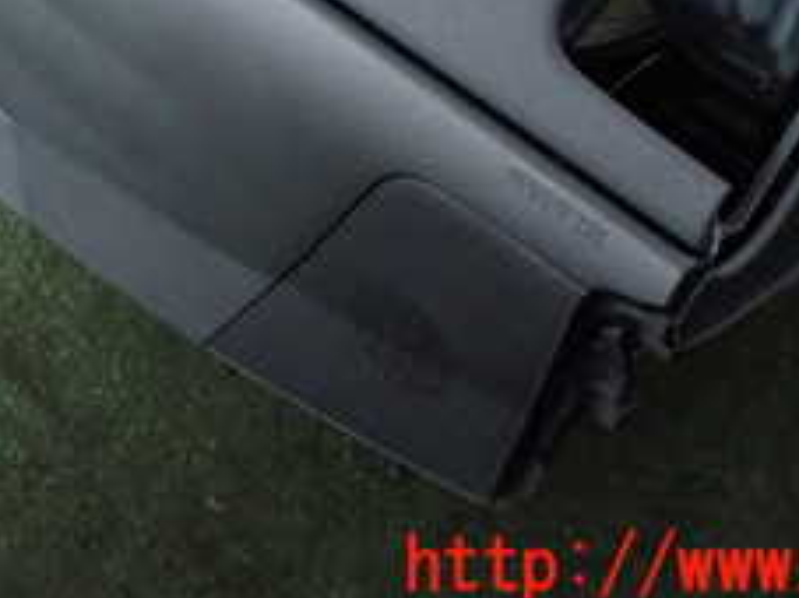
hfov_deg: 28.7
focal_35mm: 66
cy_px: -179
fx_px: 1523
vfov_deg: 20.3
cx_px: 144
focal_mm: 4.5
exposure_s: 1/20
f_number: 2.8
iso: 800
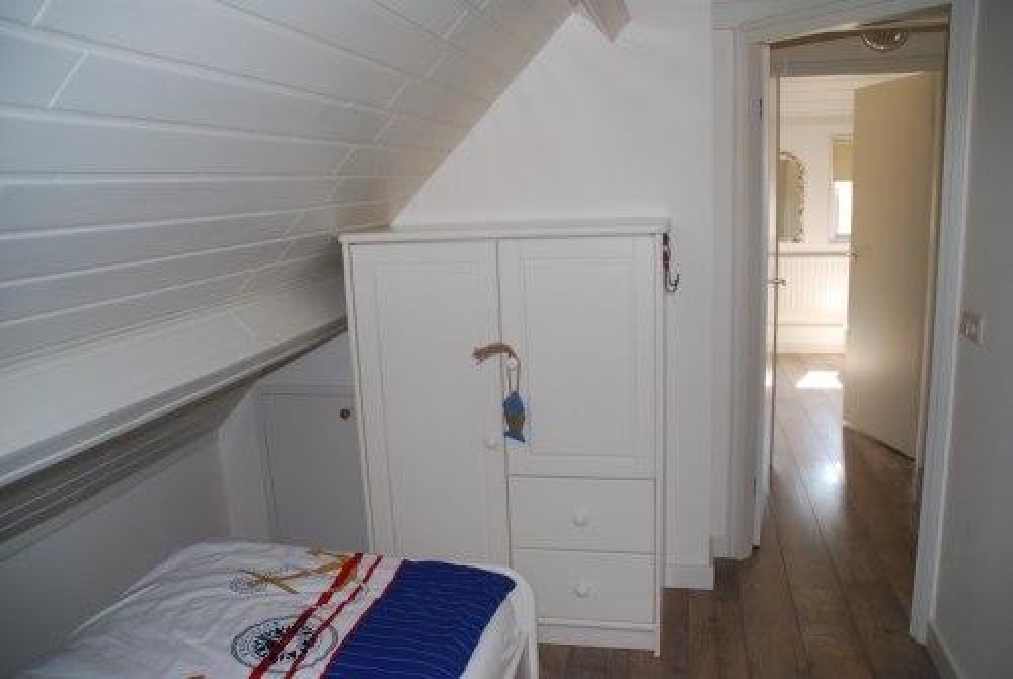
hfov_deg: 67.3
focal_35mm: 27
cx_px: 506
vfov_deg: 48.1
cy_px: 340
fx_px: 761
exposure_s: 1/60
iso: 200
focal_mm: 18
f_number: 3.5
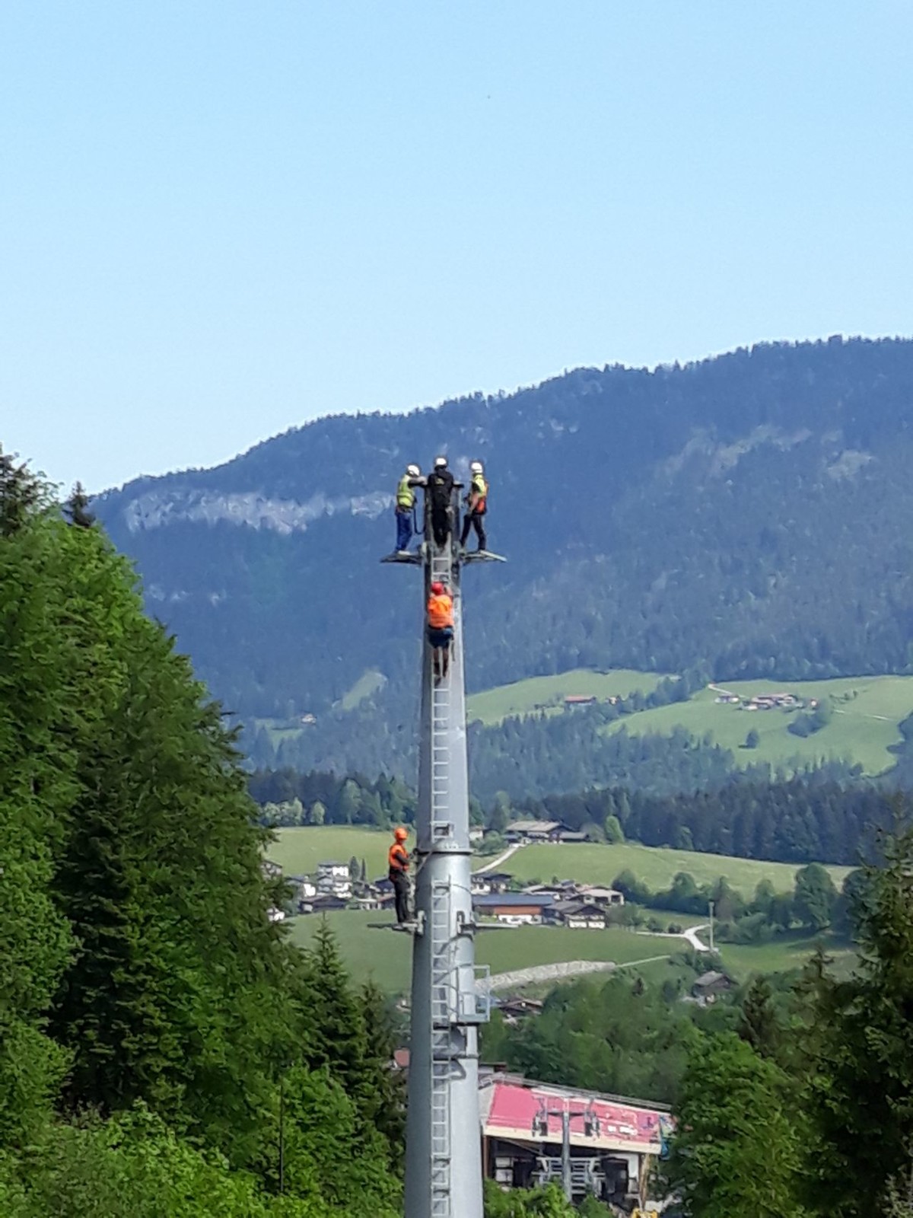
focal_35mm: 27
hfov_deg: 51.4
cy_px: 609
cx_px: 456
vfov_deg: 65.3
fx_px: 950
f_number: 1.7
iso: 40
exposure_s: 1/1029
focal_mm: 3.71
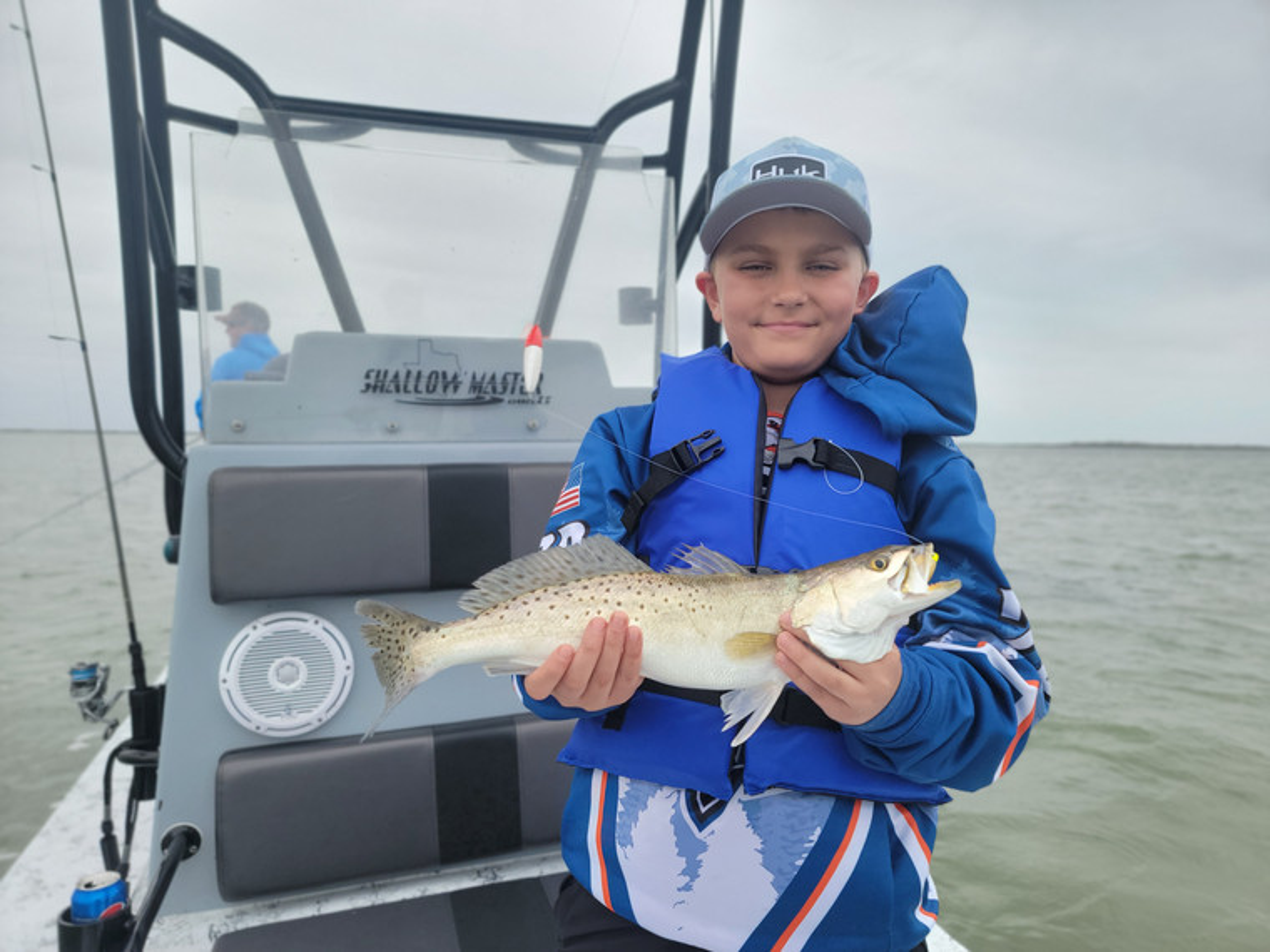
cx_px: 635
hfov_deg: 71.6
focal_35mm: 24
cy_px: 476
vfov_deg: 56.8
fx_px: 881
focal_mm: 6.7
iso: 16
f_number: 1.8
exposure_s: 1/332
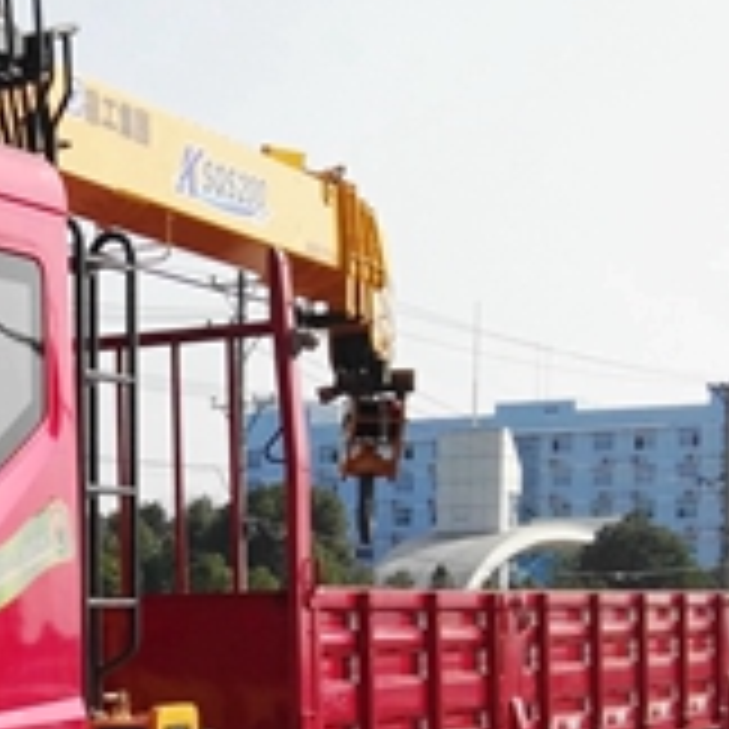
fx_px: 2001
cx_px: -252
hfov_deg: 18.9
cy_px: 704
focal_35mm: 84
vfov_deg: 20.1
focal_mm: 2.96
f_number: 2
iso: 64
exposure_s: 1/1988
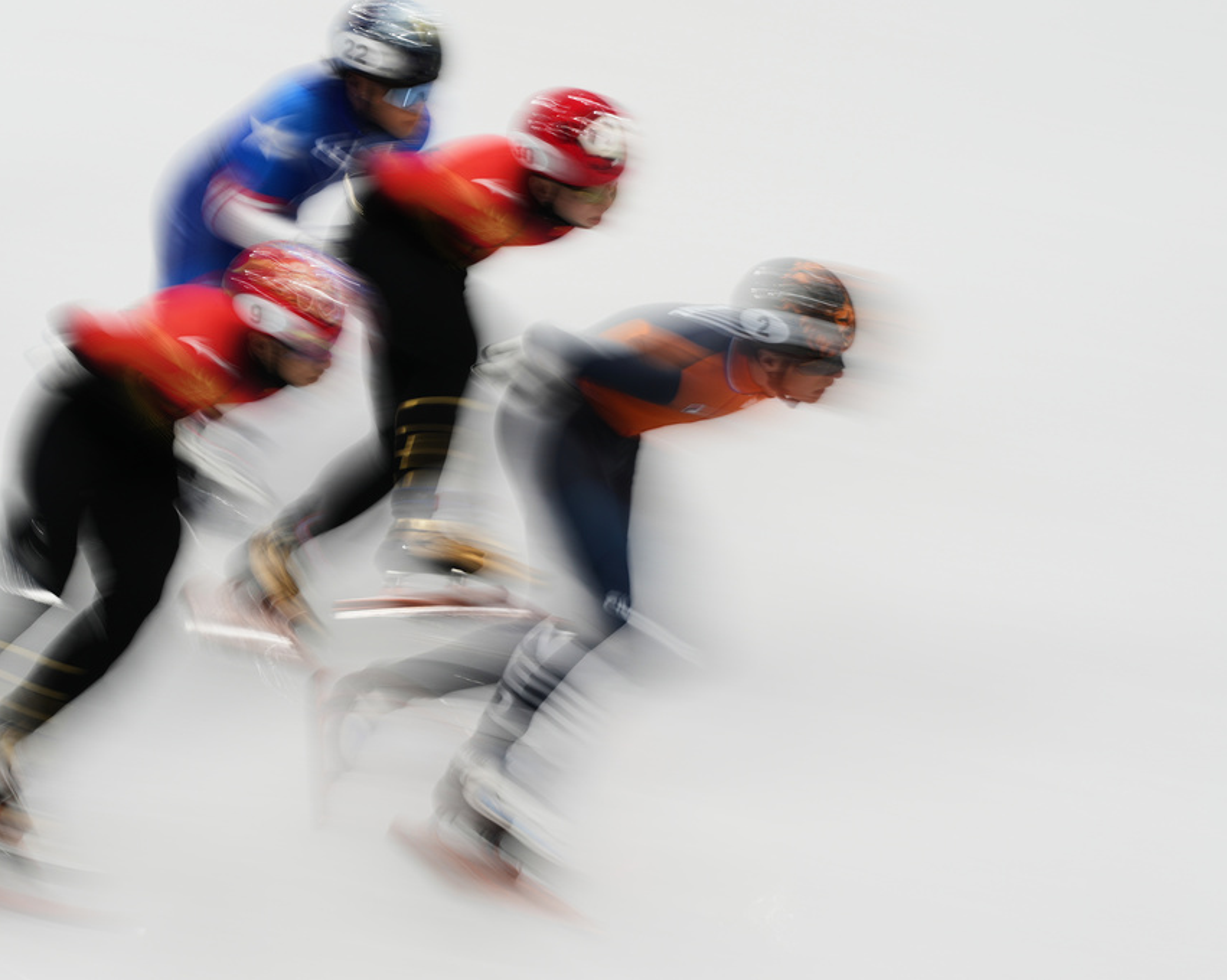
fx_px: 12305
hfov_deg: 5.7
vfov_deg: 4.6
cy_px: 489
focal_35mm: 339
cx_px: 518
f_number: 9
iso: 100
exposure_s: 1/8
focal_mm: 300
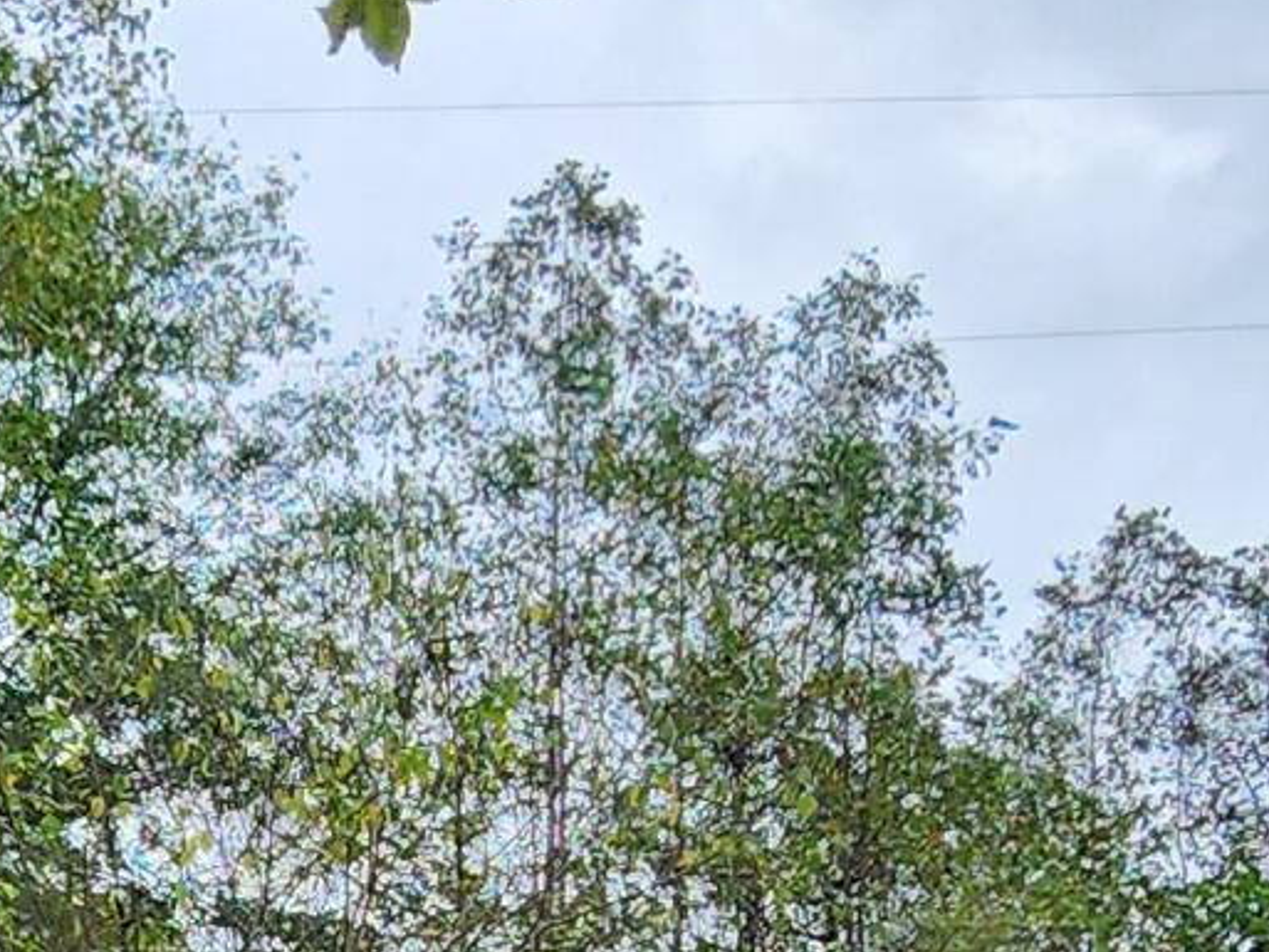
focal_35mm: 76
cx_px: -84
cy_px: 1461
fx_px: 2787
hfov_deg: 24.2
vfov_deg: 17.3
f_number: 2.2
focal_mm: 2.2
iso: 50
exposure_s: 1/299
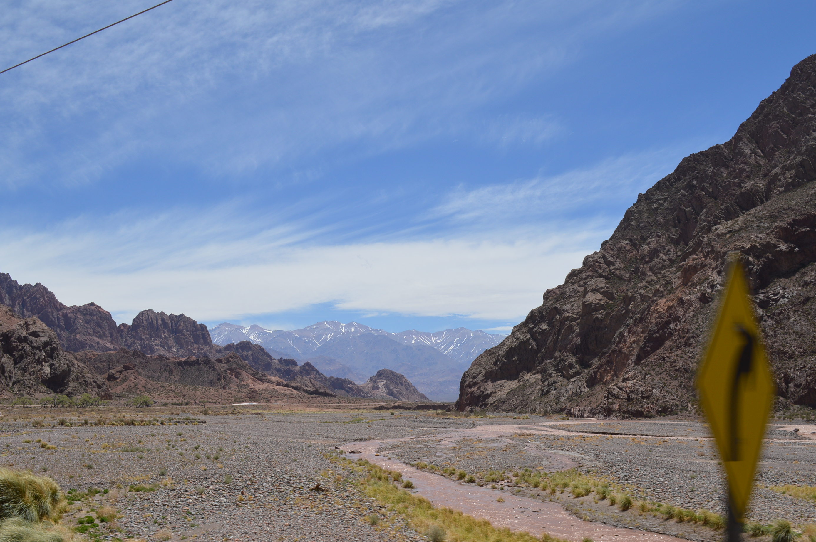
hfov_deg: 49.6
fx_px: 883
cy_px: 284
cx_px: 400
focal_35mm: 39
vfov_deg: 34.1
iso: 100
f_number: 9
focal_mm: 24
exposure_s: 1/320
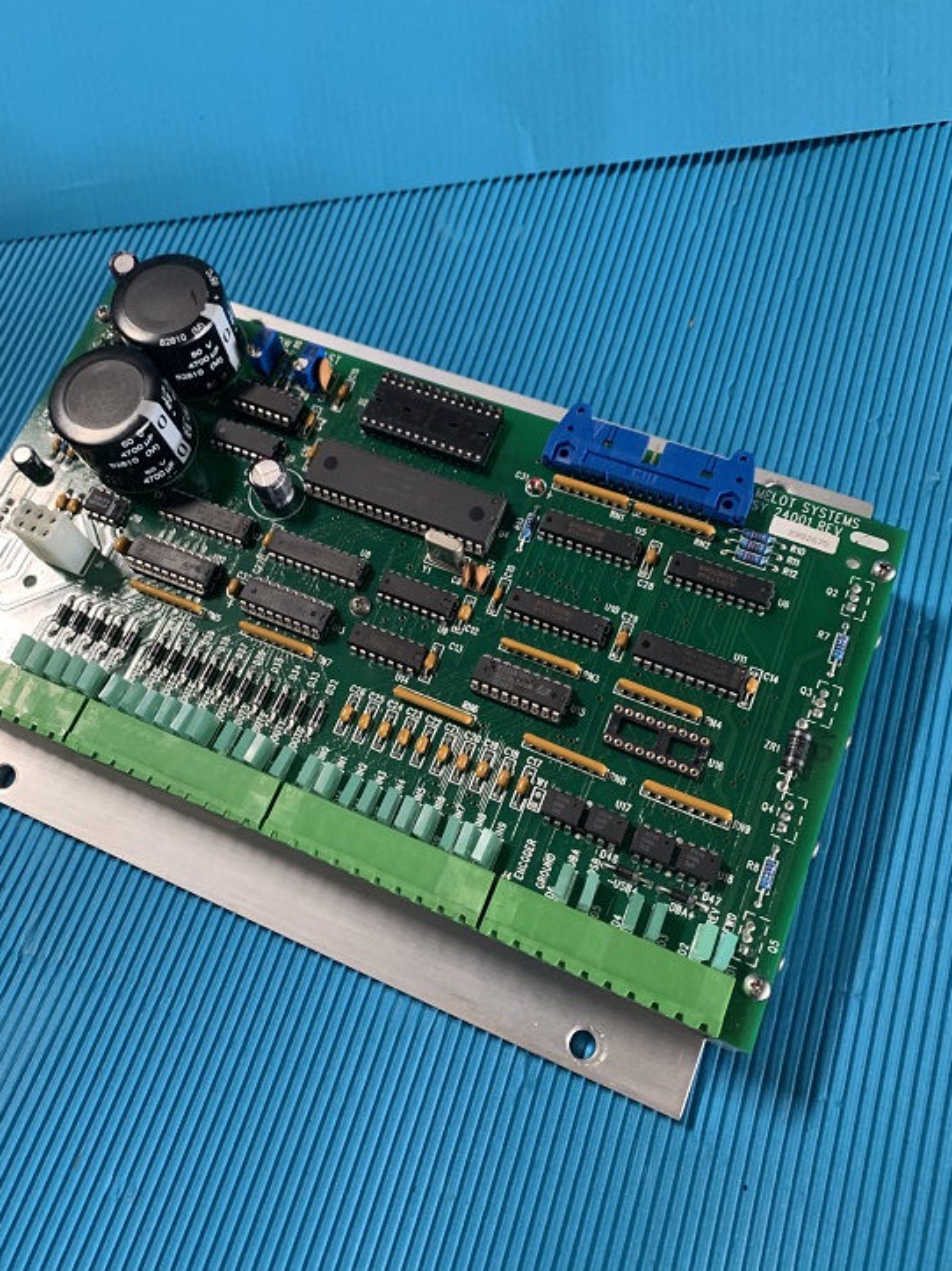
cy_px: 564
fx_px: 1065
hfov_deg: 48.1
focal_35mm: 29
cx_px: 424
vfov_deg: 61.5
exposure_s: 1/60
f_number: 1.8
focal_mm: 4.25
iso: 320
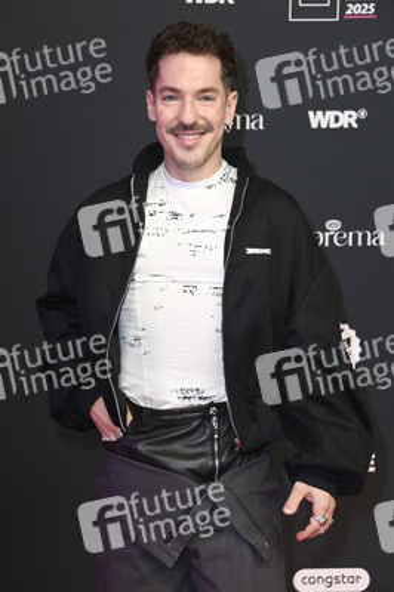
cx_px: 197
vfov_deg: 22.6
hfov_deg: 15.2
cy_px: 296
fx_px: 1480
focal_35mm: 90
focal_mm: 90
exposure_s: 1/250
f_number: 5.6
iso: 1000
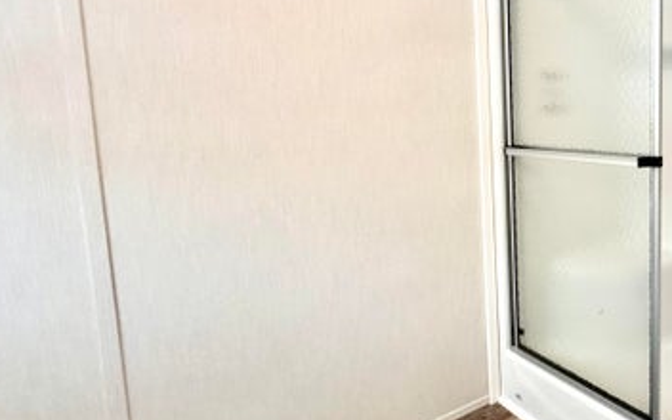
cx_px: 586
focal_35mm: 27
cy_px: 166
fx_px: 494
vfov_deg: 45.7
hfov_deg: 59.7
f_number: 2.2
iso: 320
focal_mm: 2.22
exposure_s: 1/120
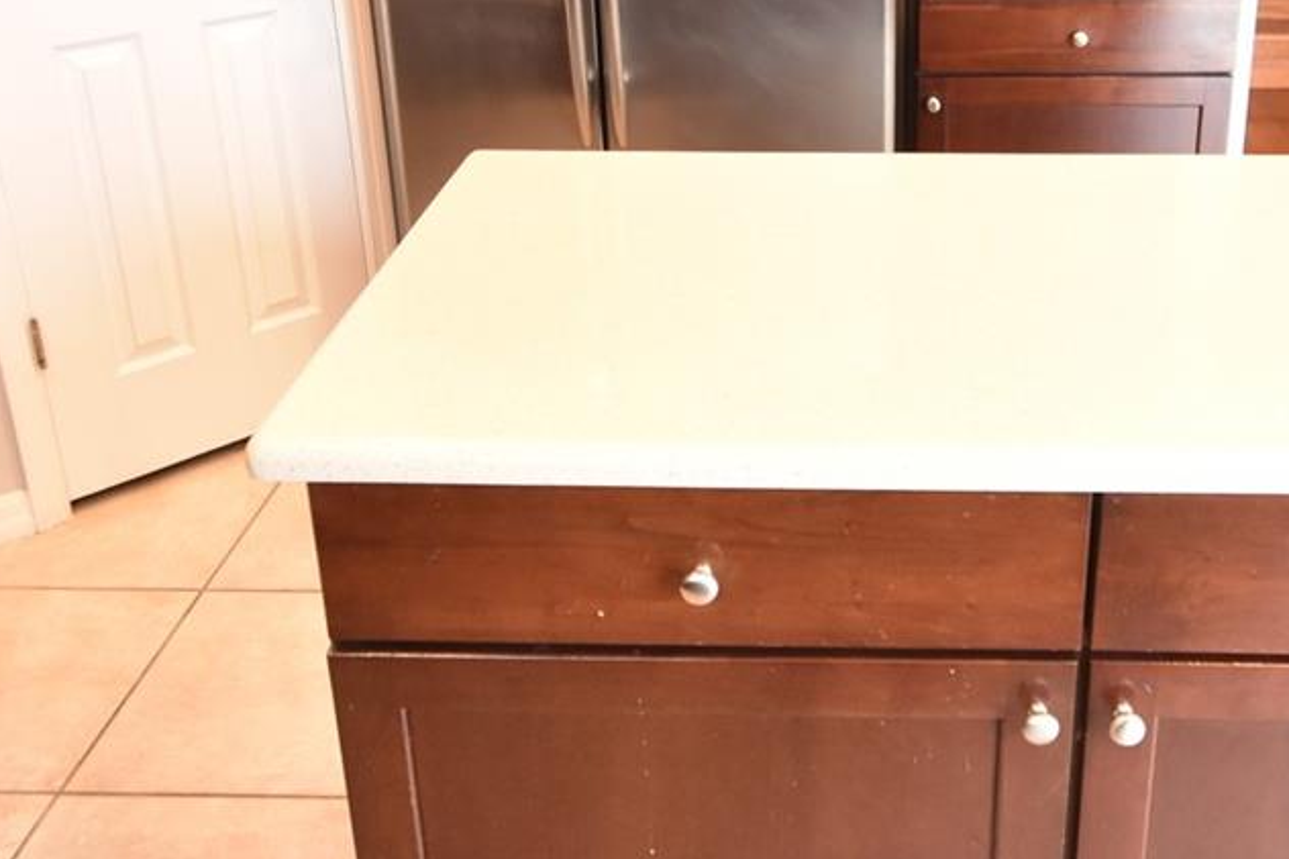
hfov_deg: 50.1
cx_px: 816
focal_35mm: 38
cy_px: 169
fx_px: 1360
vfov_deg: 34.0
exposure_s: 1/20
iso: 800
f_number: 3.5
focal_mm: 10
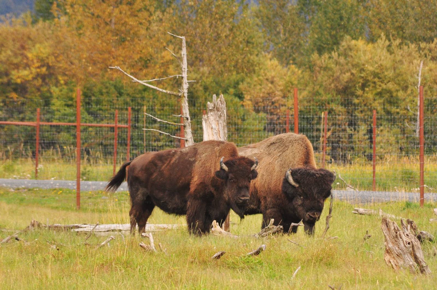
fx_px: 5456
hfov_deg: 4.6
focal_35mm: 450
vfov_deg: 3.0
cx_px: 218
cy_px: 145
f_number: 10
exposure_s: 1/250
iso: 360
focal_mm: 300
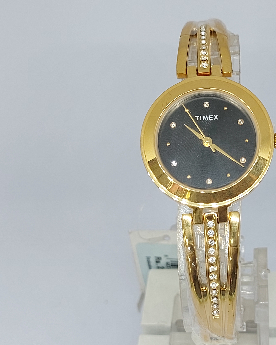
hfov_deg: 44.0
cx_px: 212
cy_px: 169
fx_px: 327
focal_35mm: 32
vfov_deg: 55.7
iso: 32
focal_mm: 5.23
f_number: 1.8
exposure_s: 1/50
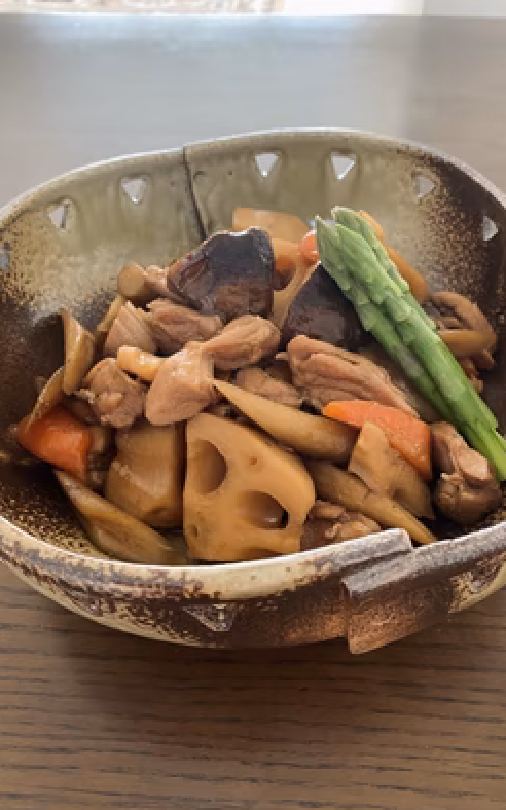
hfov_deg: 44.5
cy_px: 401
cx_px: 261
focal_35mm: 28
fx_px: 618
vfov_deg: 66.5
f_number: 1.8
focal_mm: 4.25
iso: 320
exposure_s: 1/60
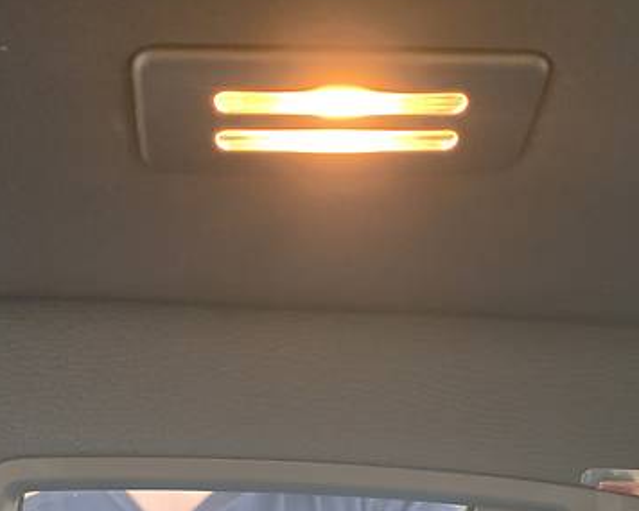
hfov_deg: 33.0
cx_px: 355
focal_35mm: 57
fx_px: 1078
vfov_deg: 26.2
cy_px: 403
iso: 160
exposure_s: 1/50
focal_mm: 4.2
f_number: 1.8
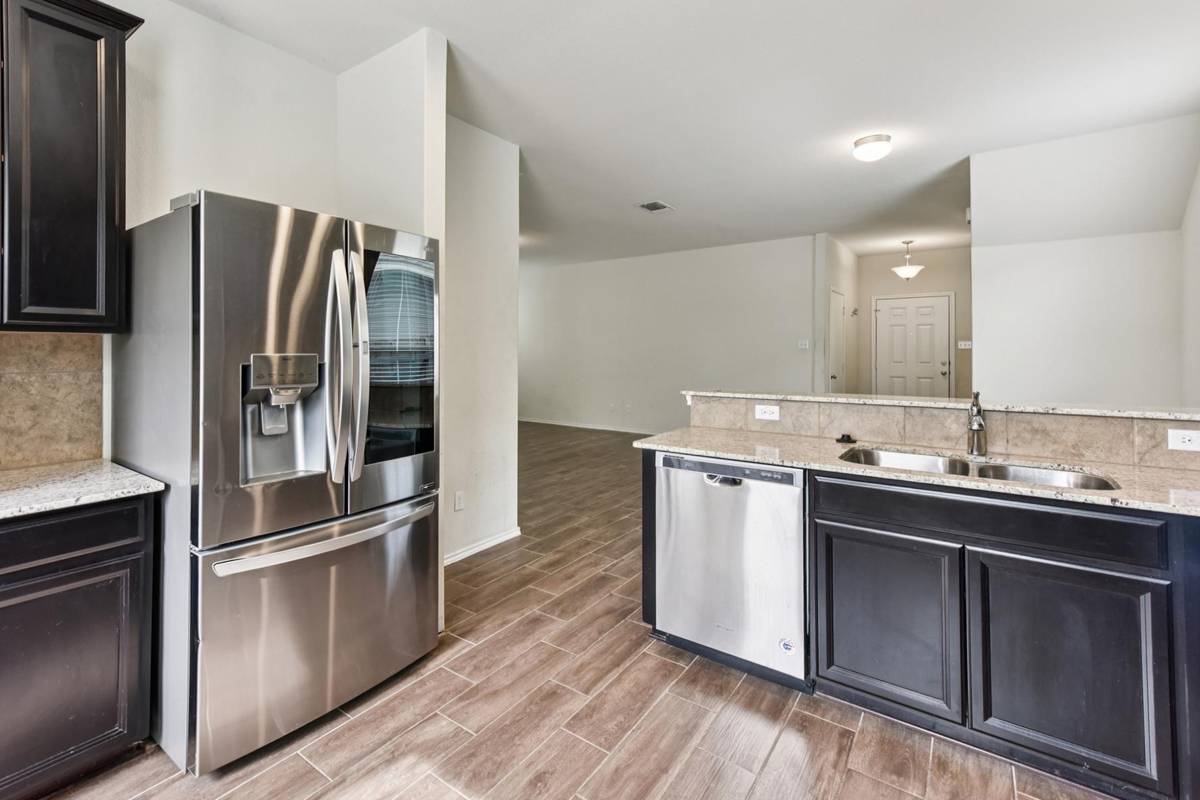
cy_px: 345
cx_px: 549
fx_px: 533
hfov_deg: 96.5
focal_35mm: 16
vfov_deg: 73.3
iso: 450
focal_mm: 14
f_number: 8
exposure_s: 1/15
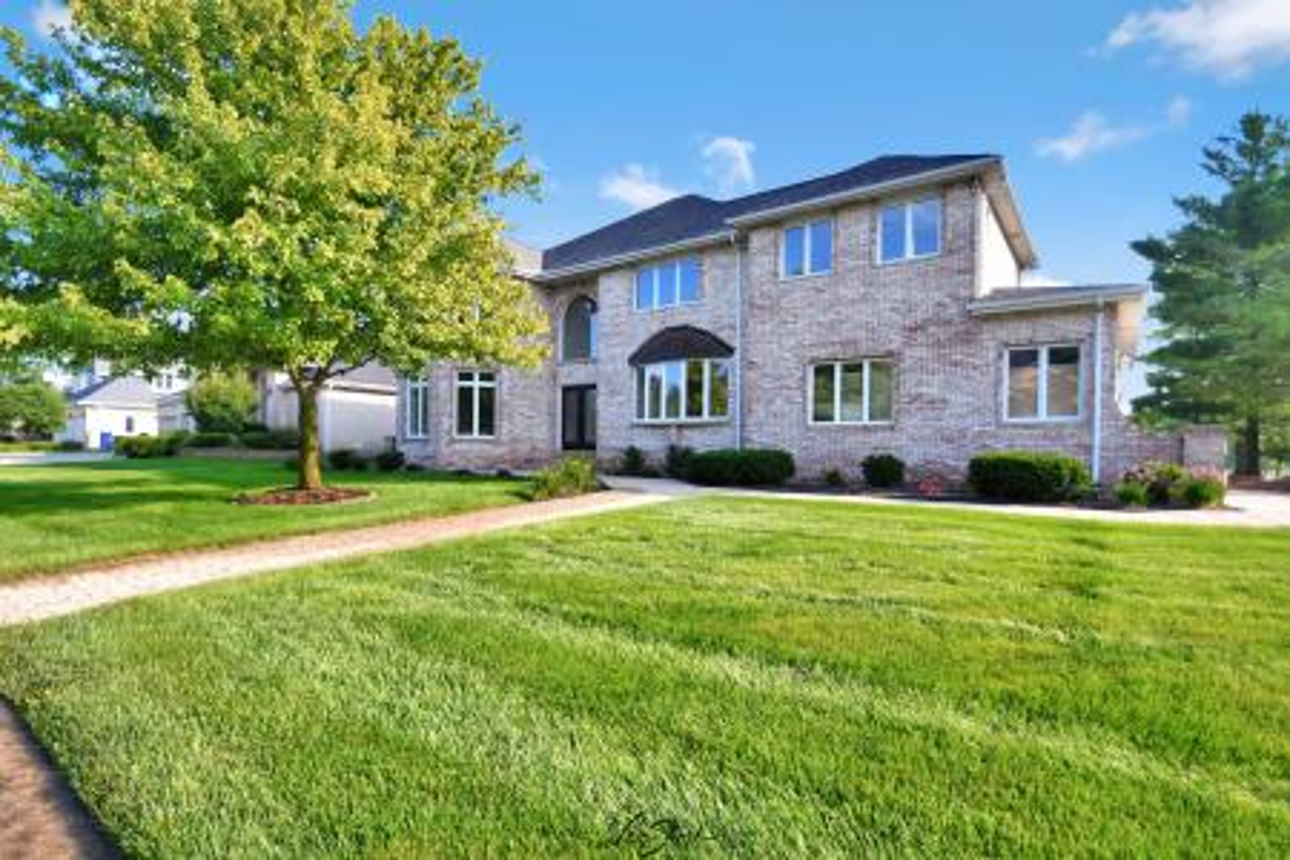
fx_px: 609
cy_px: 430
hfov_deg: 93.3
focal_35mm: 17
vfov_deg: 70.4
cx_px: 645
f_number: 8
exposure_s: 1/1250
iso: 400
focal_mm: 11.5
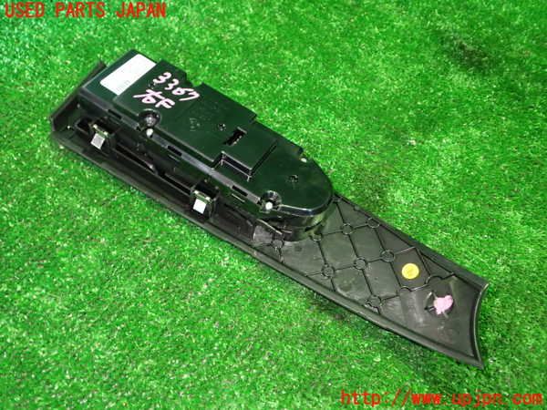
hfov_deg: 56.8
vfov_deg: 44.2
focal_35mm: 32
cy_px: 205
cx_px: 274
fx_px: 506
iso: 800
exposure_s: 1/25
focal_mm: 5.79
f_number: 2.4
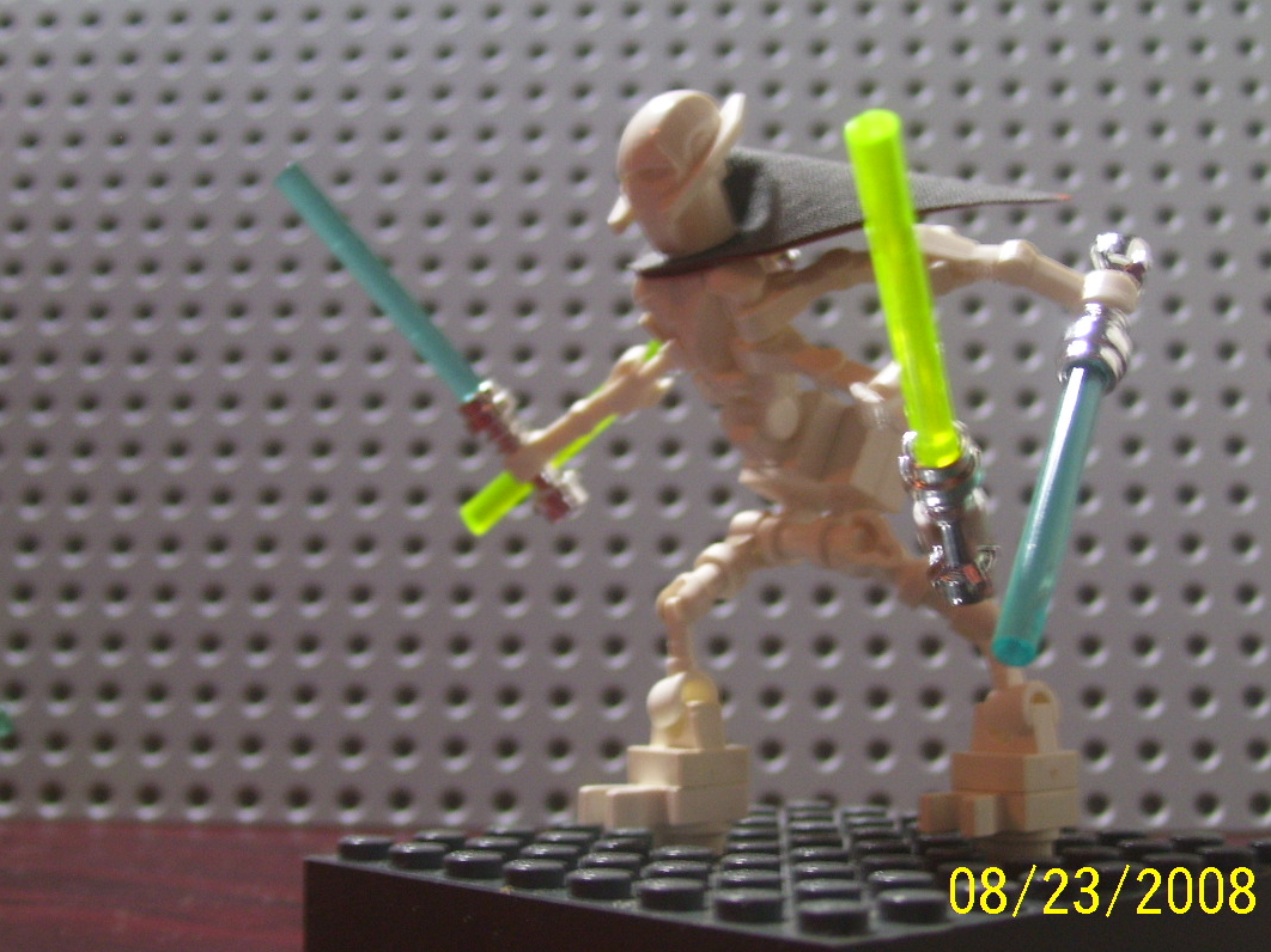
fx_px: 1909
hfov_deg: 36.8
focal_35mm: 52
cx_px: 612
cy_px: 487
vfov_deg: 28.0
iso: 160
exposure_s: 1/8
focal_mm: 7.6
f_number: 3
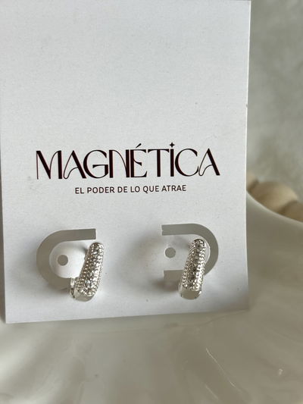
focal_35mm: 52
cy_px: 202
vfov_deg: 36.8
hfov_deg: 28.0
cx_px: 152
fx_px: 607
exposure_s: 1/164
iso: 32
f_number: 1.6
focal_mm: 5.96
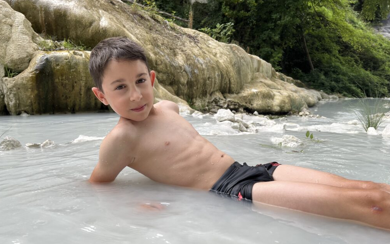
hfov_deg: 66.5
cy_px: 148
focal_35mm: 28
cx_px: 193
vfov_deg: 44.3
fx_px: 298
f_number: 1.6
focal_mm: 5.1
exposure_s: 1/412
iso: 50
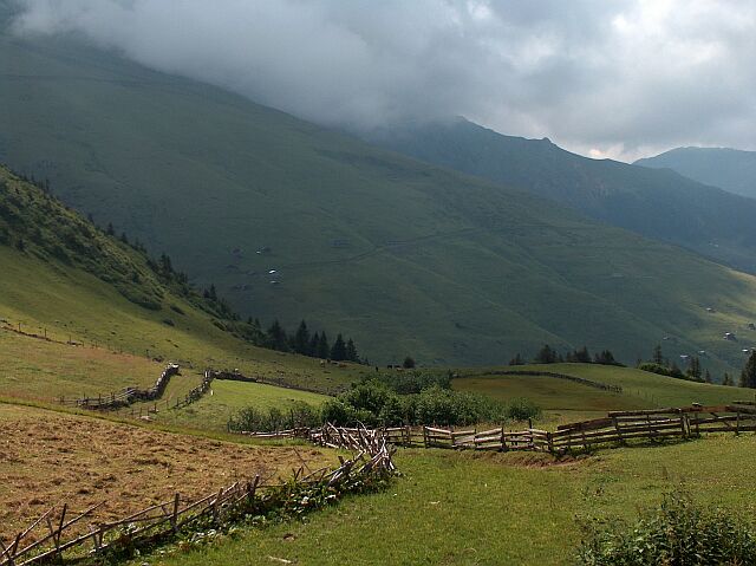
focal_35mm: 61
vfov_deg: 24.0
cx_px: 378
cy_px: 283
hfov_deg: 31.7
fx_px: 1331
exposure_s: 1/344
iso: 100
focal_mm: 12.53
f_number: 6.9
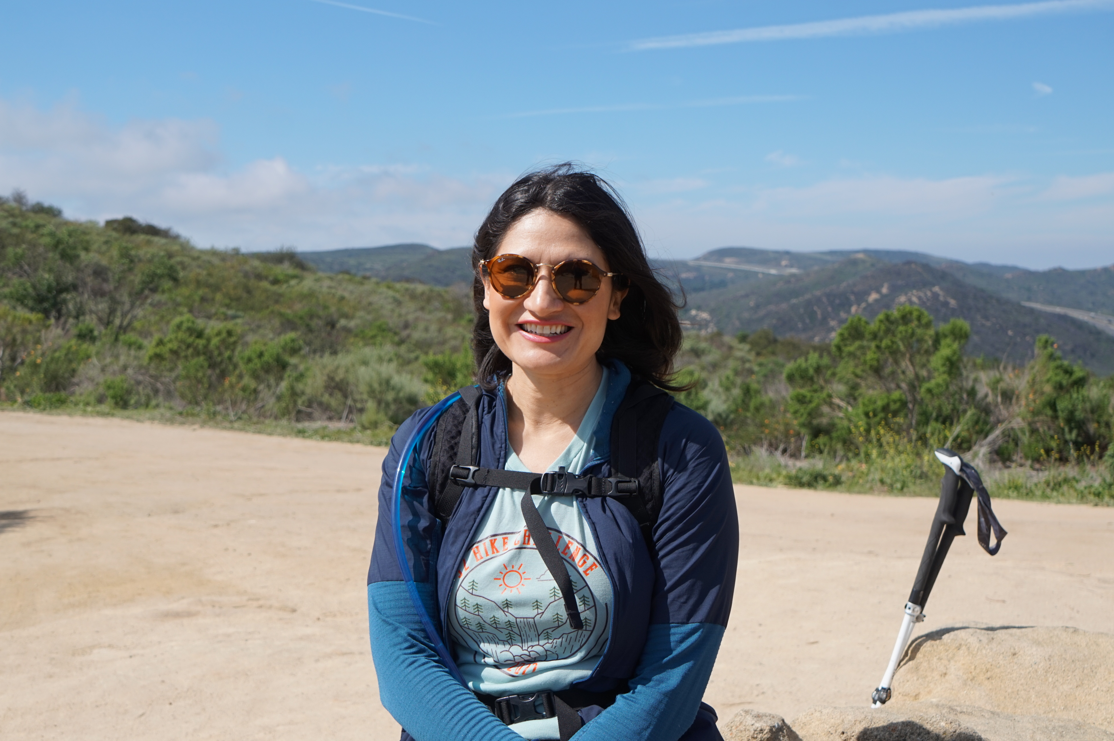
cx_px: 557
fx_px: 1299
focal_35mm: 42
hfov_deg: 46.4
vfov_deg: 31.8
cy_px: 370
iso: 100
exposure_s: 1/800
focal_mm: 28
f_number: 5.6
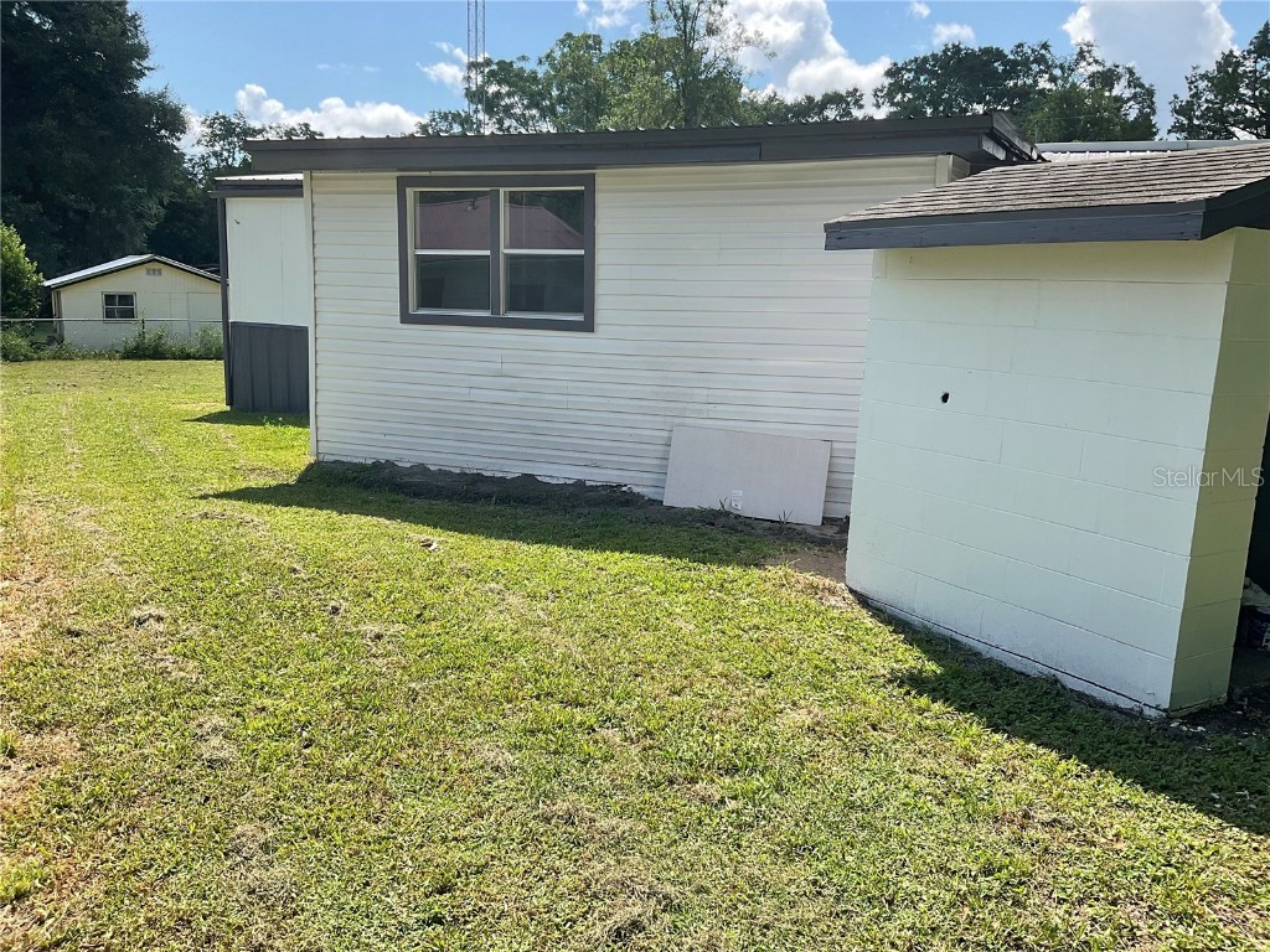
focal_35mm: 29
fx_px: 1064
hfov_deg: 61.7
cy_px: 476
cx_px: 635
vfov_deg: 48.2
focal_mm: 3
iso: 16
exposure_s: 1/1342
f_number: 1.8
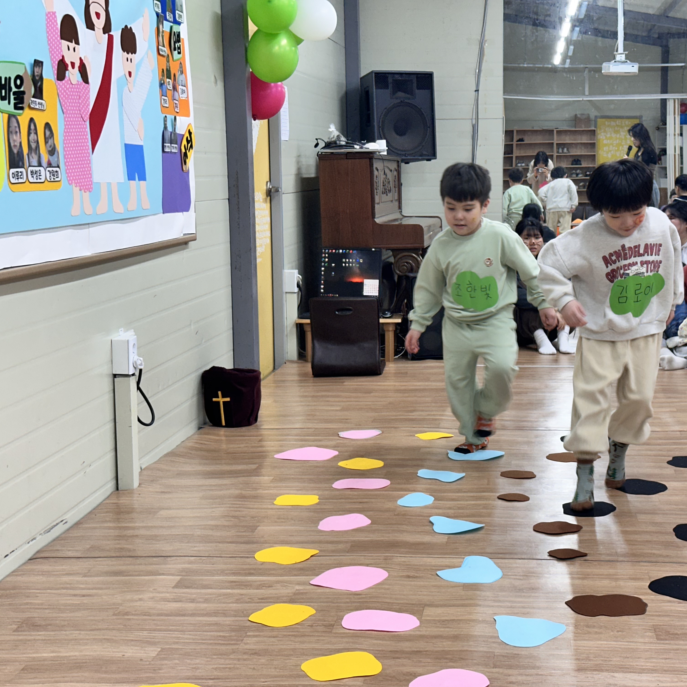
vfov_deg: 30.0
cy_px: 345
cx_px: 453
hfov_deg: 29.9
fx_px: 1280
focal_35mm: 57
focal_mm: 6.86
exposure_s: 1/60
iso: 80
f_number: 1.78
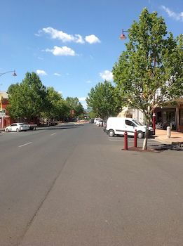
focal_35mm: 35
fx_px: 248
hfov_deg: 40.6
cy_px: 123
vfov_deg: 52.7
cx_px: 92
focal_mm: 4.28
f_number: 2.4
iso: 50
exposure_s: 1/1779
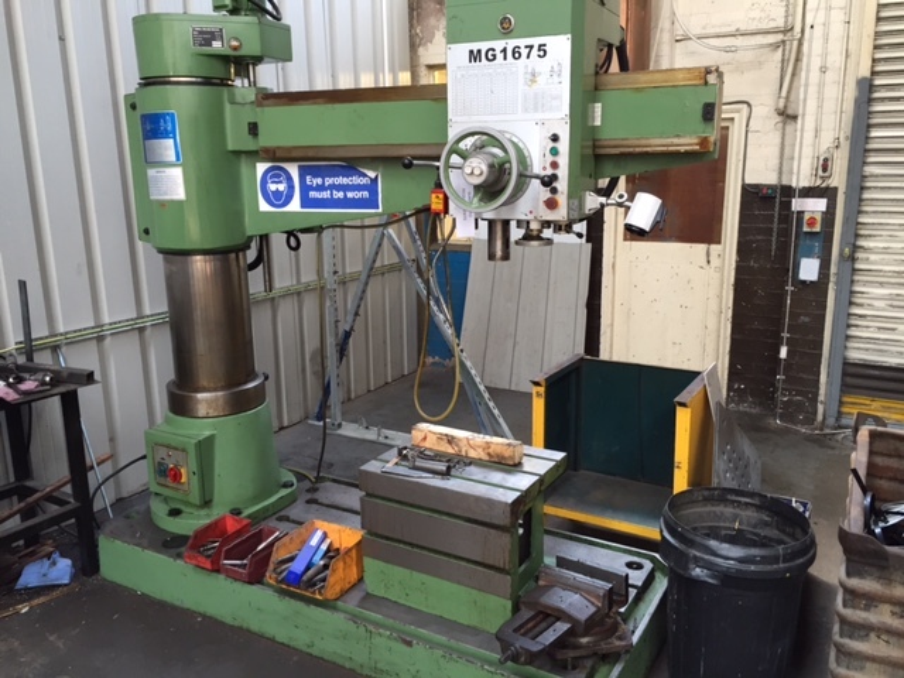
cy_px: 339
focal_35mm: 29
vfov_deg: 48.2
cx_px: 452
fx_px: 757
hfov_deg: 61.7
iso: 64
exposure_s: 1/30
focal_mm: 4.15
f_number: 2.2
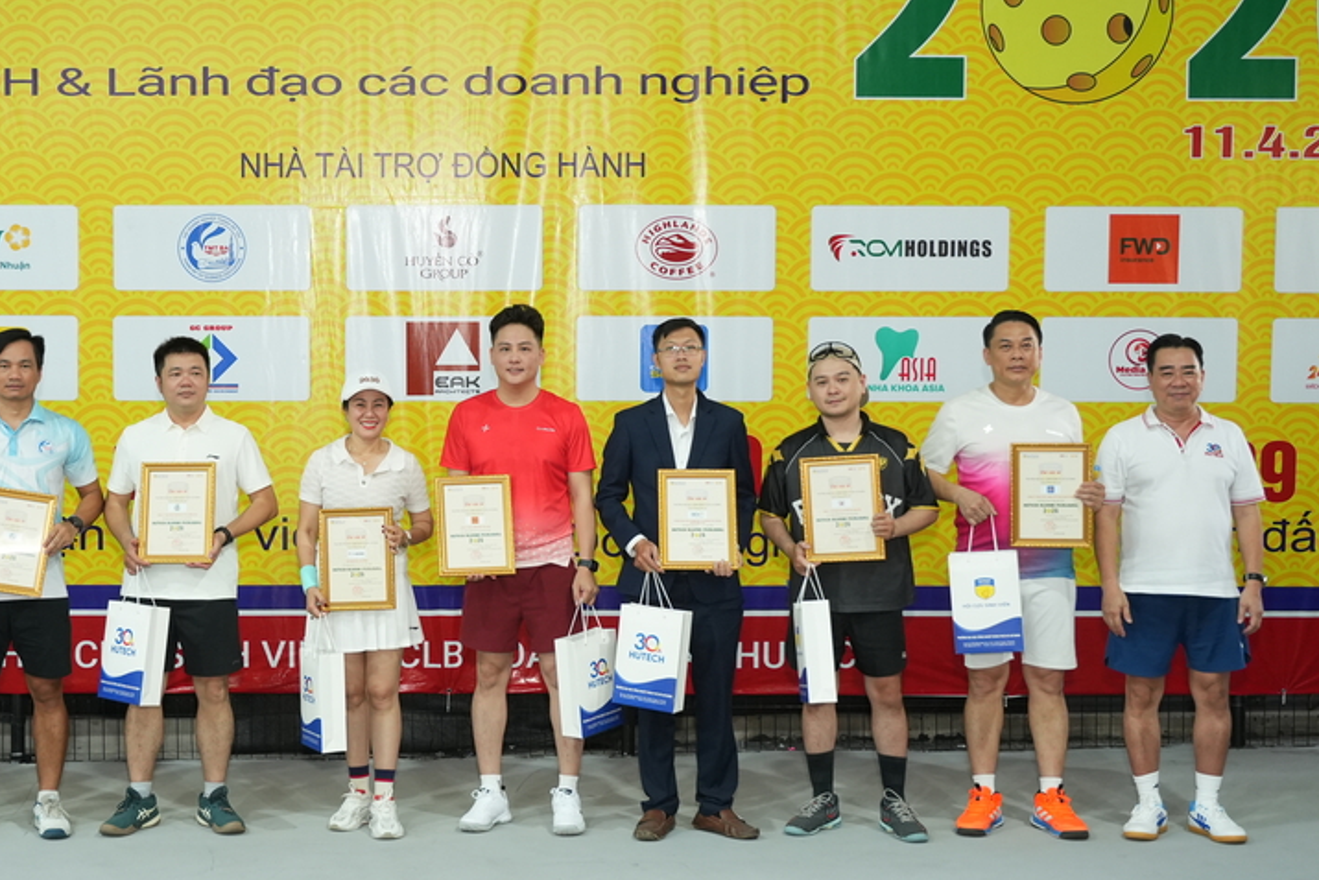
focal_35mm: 53
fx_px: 1942
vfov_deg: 25.5
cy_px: 386
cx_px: 422
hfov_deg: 37.0
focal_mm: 31.6
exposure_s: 1/160
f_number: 3.2
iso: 1600
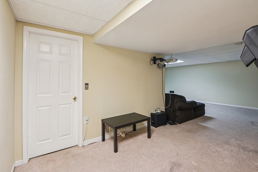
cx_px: 129
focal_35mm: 16
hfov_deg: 96.7
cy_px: 86
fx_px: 115
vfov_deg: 73.7
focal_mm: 16
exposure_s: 1/2
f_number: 13
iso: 400
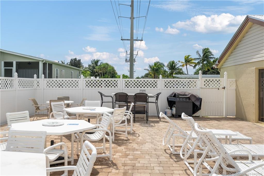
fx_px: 235
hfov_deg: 58.7
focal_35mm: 32
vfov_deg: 41.1
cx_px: 132
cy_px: 88
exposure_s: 1/8000
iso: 1600
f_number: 7.1
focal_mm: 32
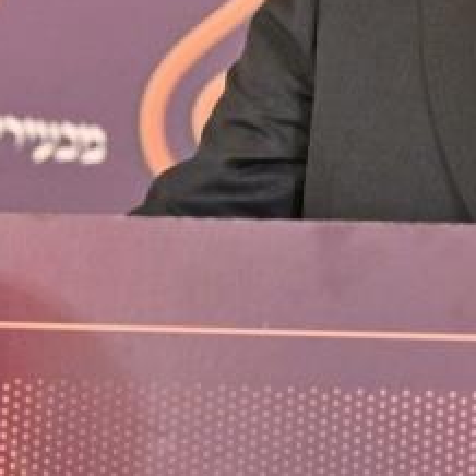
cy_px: -209
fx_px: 5850
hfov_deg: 4.6
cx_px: 655
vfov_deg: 4.6
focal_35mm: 376
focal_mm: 94
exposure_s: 1/160
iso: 2500
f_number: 4
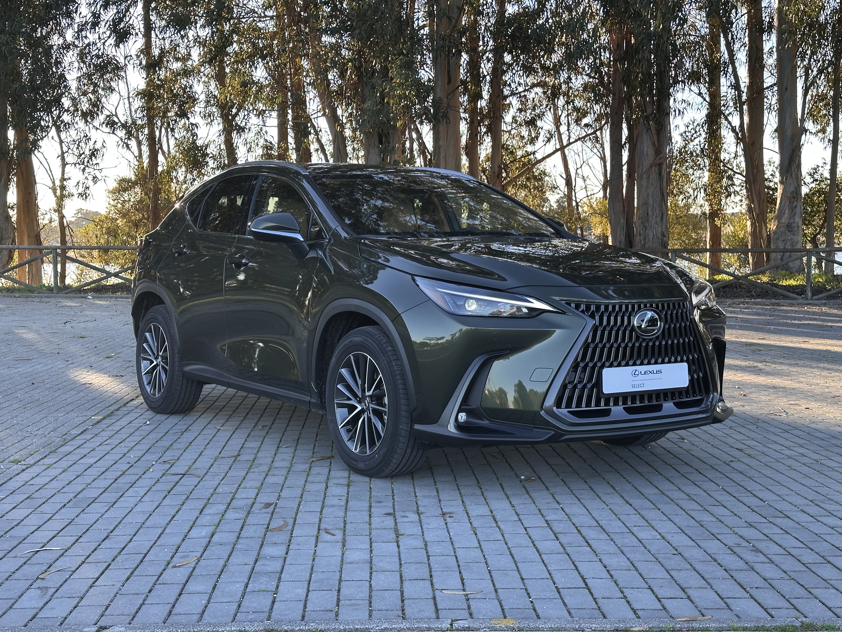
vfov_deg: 30.3
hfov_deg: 39.7
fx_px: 1168
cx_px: 421
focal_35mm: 48
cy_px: 316
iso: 64
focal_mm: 6.86
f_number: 1.78
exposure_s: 1/326
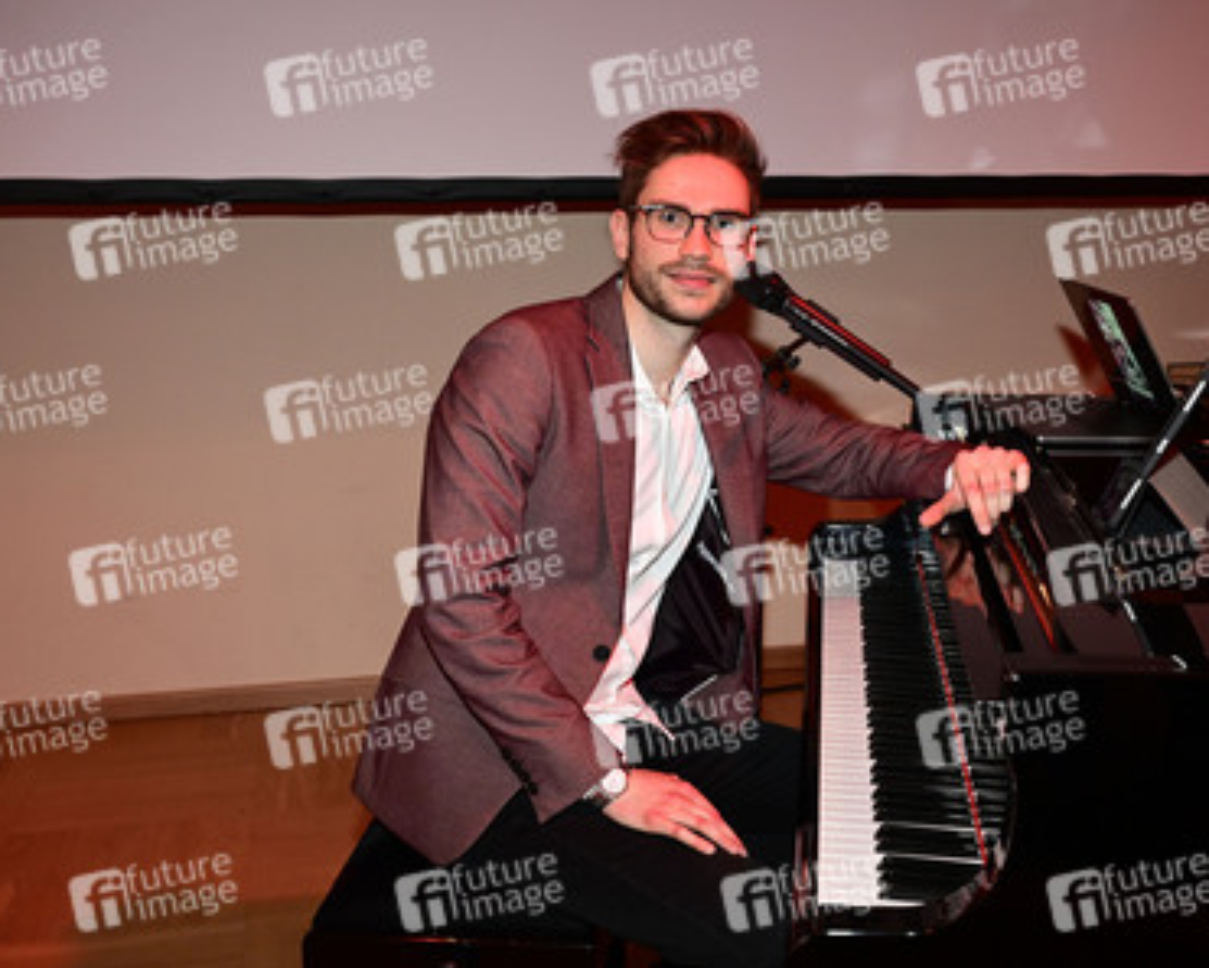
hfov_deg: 44.6
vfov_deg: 36.5
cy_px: 486
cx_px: 719
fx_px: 1467
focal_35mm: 41
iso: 3200
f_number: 5.6
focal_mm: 36
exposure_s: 1/200
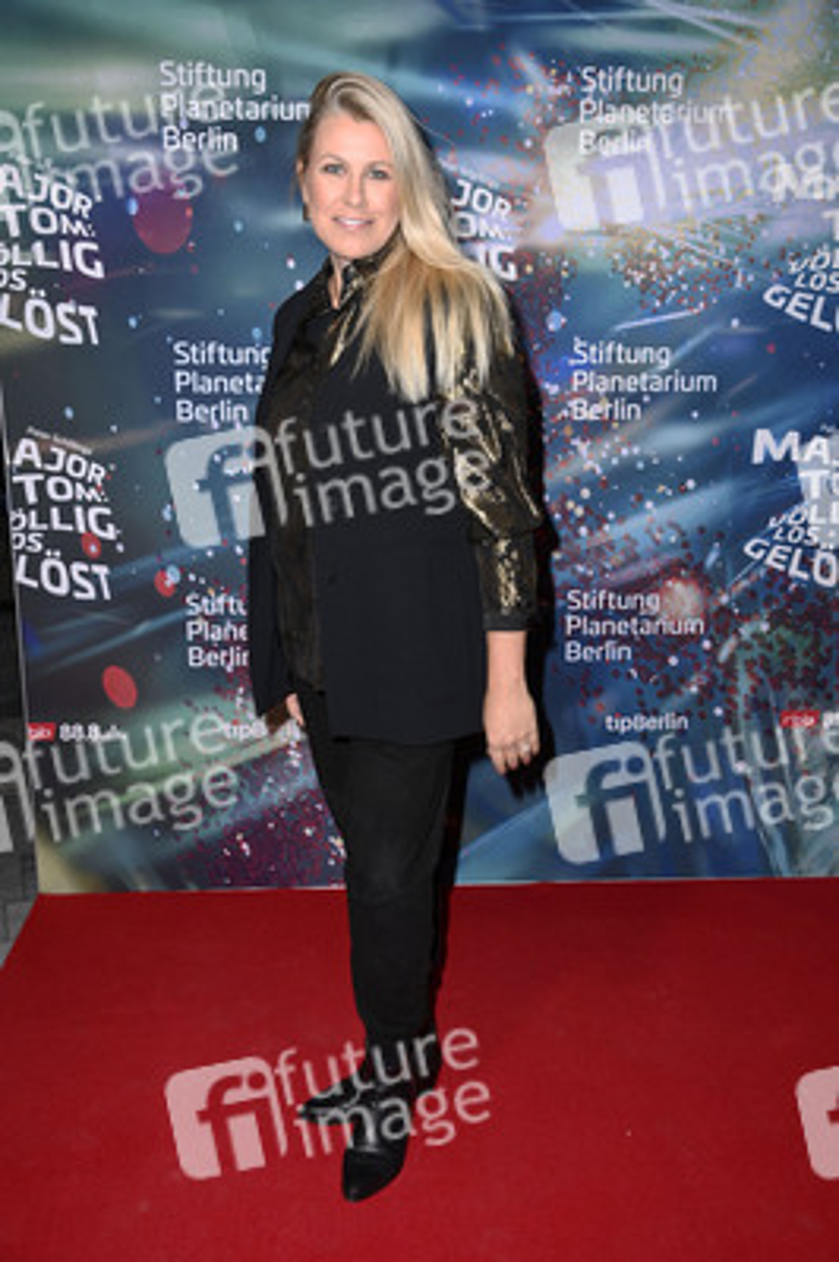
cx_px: 420
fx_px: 1261
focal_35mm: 36
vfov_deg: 53.2
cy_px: 631
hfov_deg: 36.8
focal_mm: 36
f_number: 5.6
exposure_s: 1/160
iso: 500
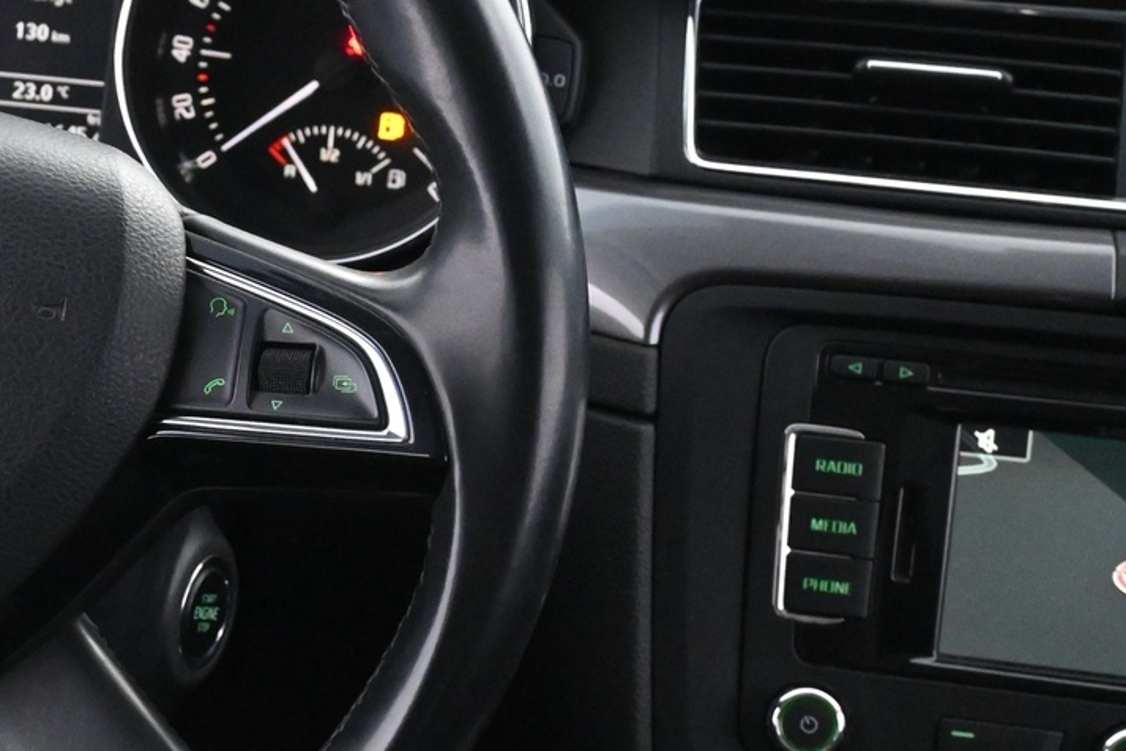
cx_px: -148
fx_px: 2926
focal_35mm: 94
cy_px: 330
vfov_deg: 14.6
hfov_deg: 20.6
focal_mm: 27.5
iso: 5600
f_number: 4.5
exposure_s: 1/40
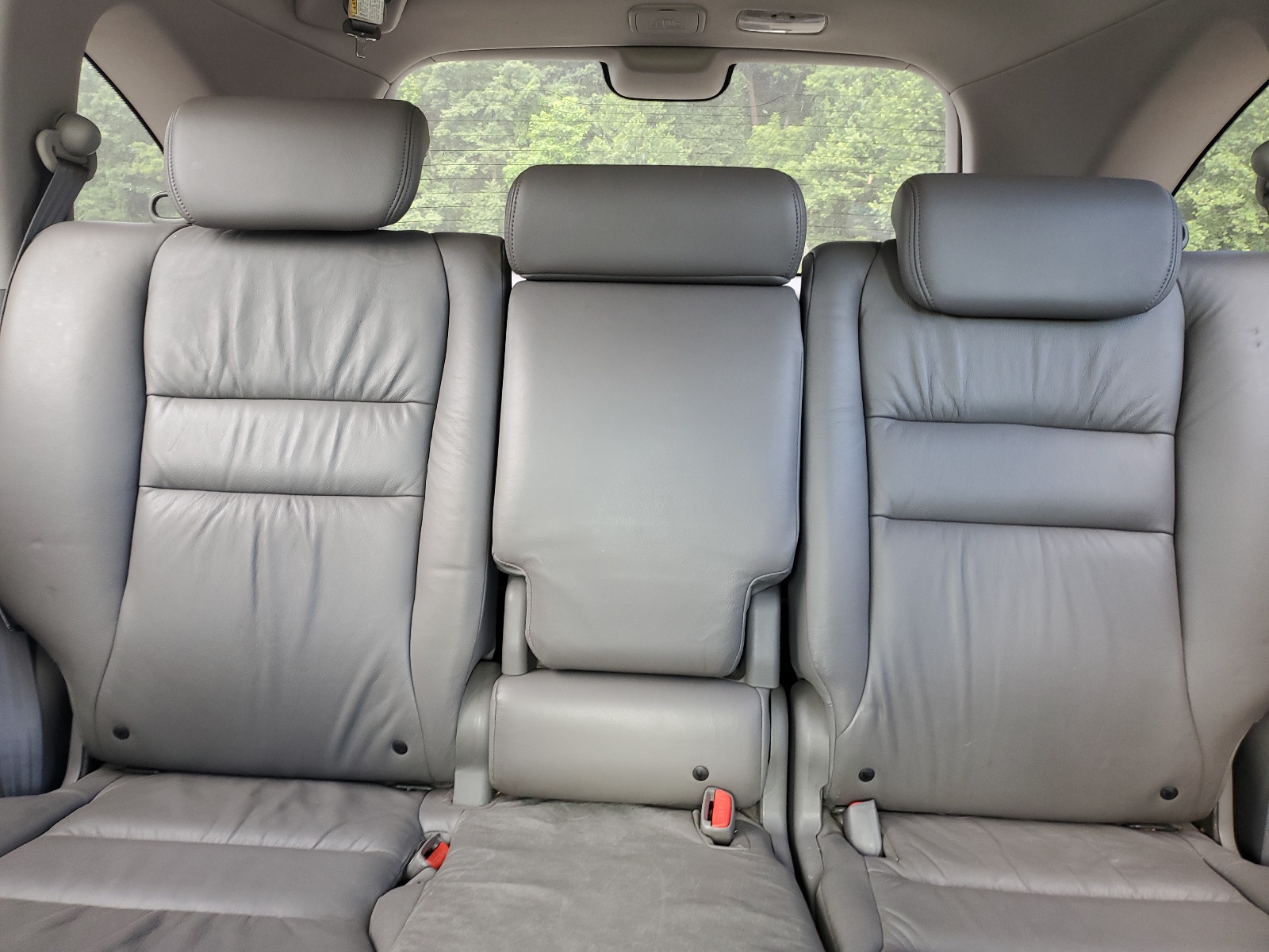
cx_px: 634
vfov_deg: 53.1
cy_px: 476
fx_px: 953
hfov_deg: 67.3
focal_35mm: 26
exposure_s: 1/60.2
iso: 67
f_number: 1.5
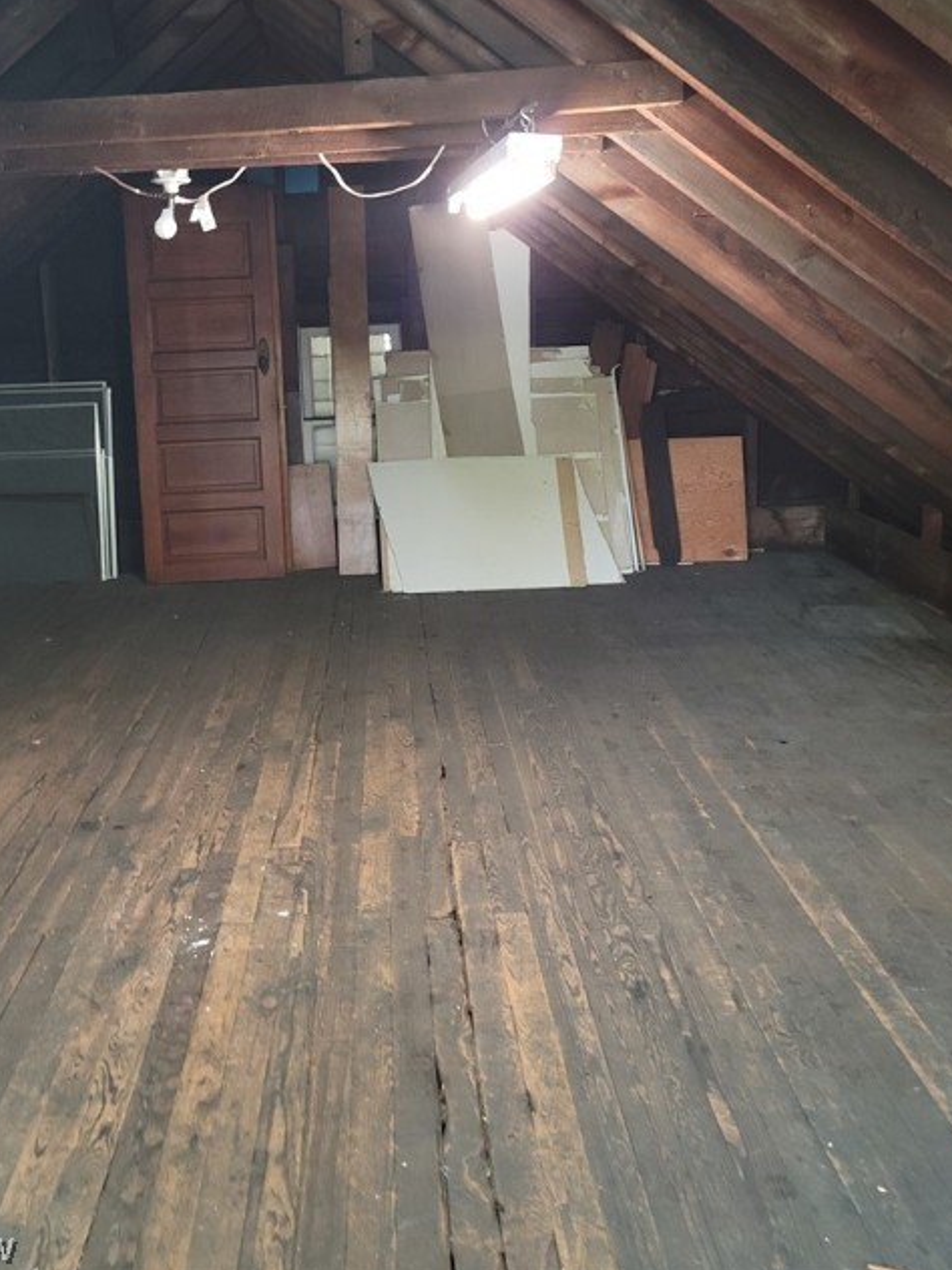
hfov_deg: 41.7
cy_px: 508
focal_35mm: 34
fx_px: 1247
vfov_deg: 53.6
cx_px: 400
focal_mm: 5.9
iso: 800
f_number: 2
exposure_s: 1/15
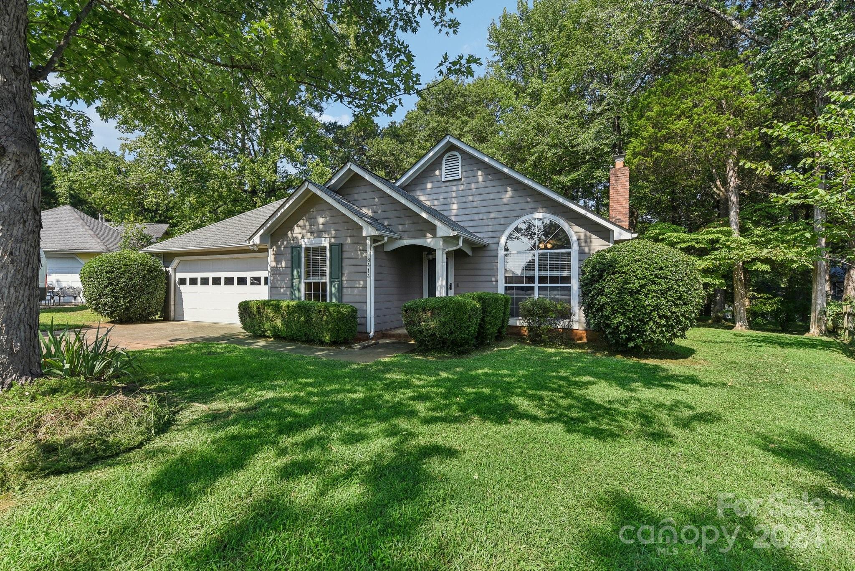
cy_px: 286
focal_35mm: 15
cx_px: 428
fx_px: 356
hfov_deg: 100.4
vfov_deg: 77.4
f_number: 8
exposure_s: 1/320
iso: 200
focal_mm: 15
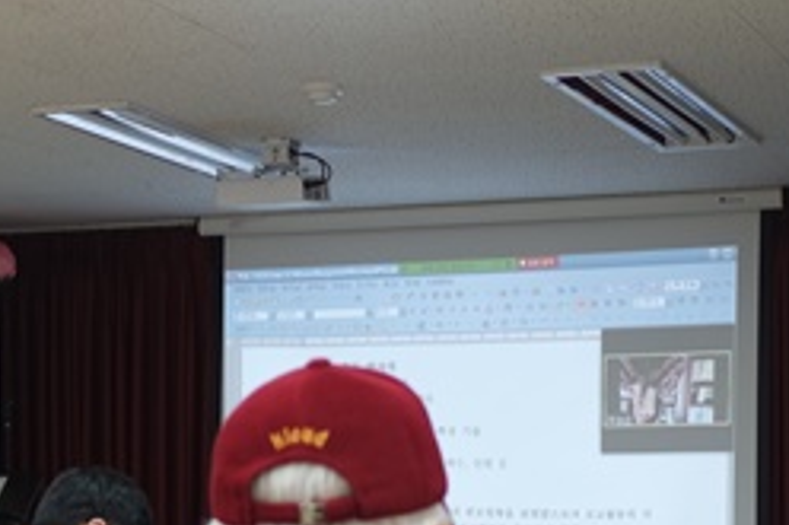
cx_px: 150
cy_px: 401
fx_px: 2103
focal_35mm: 96
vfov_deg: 14.2
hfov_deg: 21.0
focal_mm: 22
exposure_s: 1/40
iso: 200
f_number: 3.5
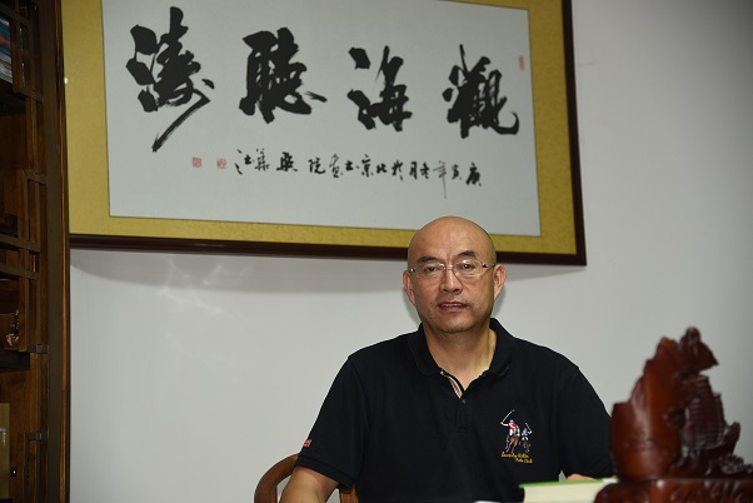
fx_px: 1632
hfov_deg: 26.0
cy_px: 252
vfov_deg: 17.5
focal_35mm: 78
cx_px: 376
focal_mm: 78
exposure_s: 1/15
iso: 200
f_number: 4
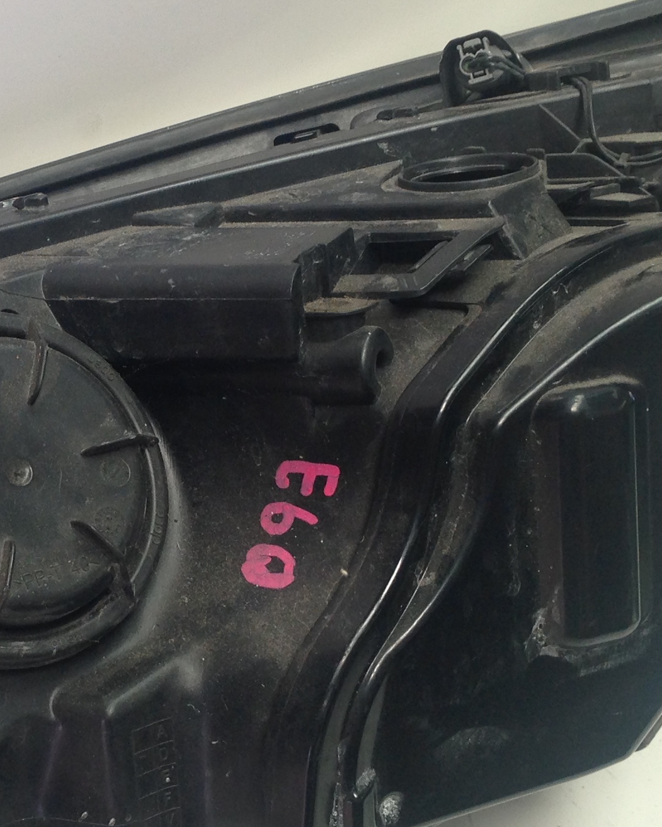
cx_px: 166
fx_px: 1959
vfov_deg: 23.8
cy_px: 443
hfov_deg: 19.0
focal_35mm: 80
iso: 50
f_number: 2.4
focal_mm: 4.12
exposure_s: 1/60
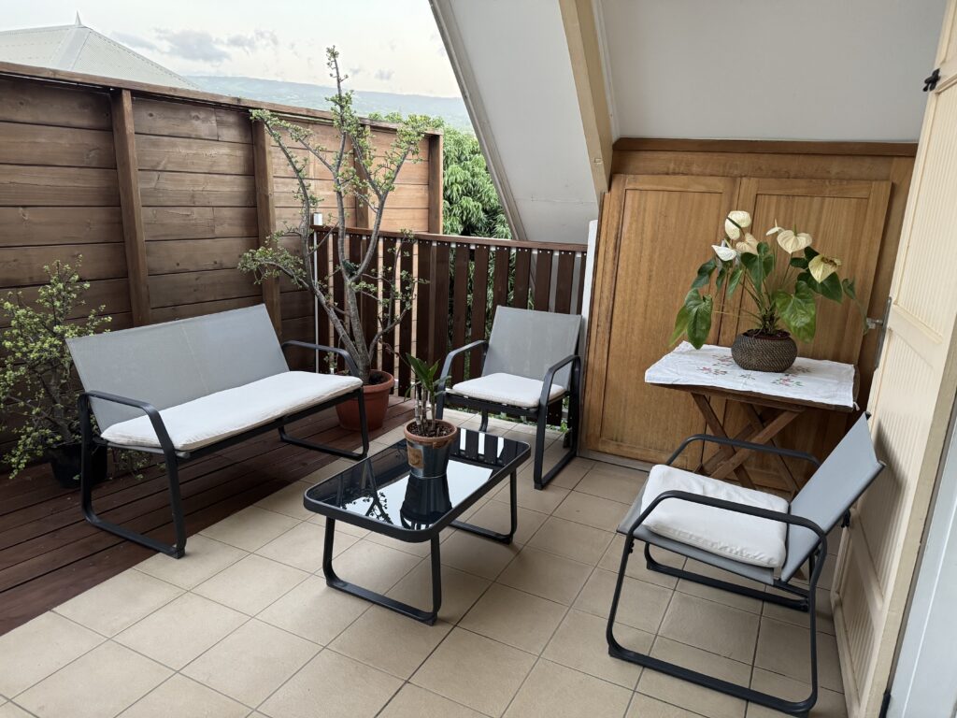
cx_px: 478
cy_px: 359
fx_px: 664
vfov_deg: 56.8
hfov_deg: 71.6
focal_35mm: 24
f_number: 1.78
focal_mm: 6.76
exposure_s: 1/60
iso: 500
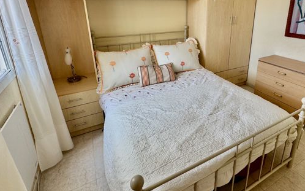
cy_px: 60
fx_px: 175
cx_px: 185
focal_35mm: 21
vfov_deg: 55.8
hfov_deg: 81.2
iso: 50
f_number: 2.2
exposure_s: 1/100
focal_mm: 2.22
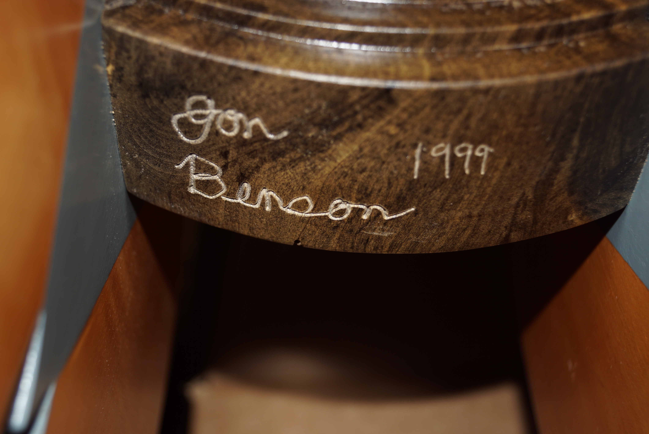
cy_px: 217
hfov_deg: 37.8
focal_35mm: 52
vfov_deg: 25.8
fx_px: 947
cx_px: 324
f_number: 6.3
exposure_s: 1/100
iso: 100
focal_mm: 35
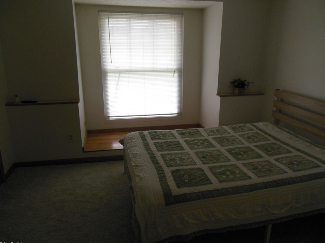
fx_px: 244
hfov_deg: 67.3
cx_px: 167
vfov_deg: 53.0
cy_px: 124
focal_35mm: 26
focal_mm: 4.5
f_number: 3.2
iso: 400
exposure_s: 1/250
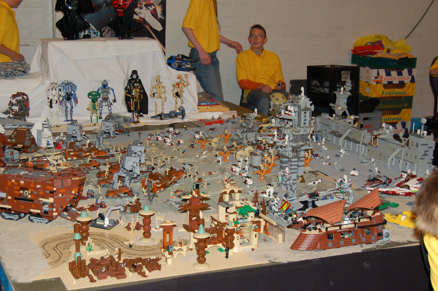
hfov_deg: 34.0
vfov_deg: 23.0
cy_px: 151
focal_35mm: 59
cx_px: 207
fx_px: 717
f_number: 4.5
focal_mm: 32
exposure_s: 1/60
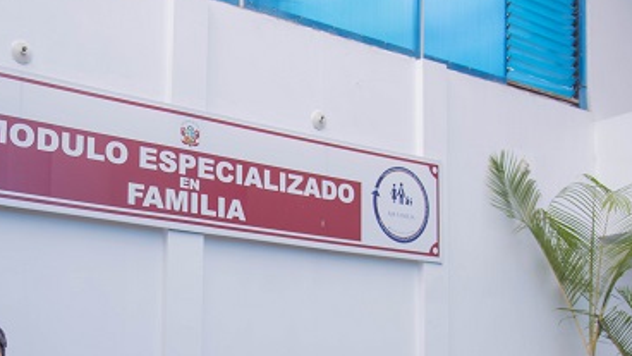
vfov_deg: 22.1
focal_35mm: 53
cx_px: 160
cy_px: 318
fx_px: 888
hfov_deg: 38.2
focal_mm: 31
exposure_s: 1/100
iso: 400
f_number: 5
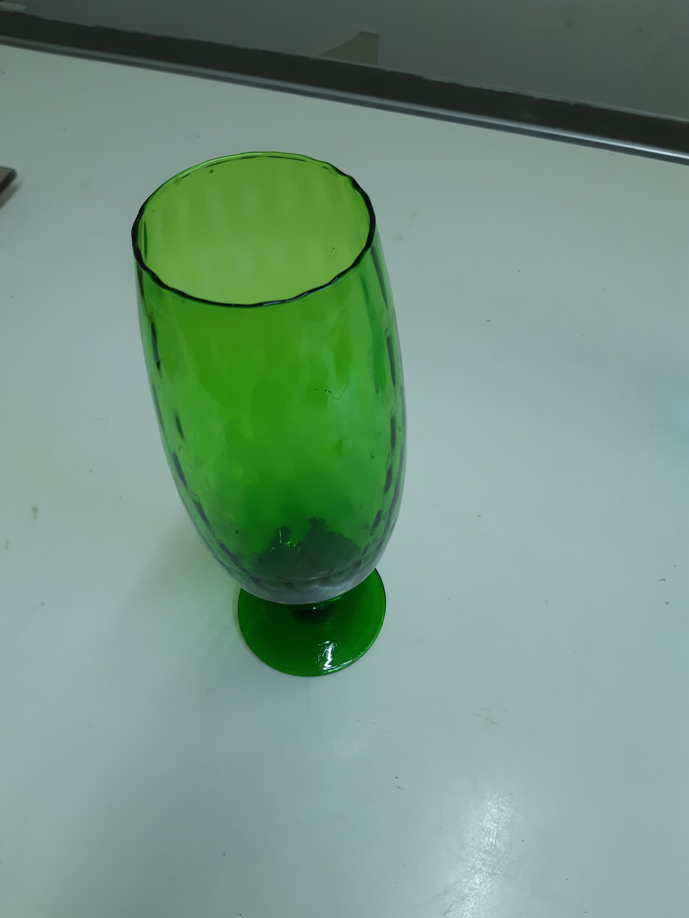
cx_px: 344
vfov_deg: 67.3
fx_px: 690
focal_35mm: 26
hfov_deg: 53.1
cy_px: 459
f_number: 1.7
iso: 100
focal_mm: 3.92
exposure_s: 1/50
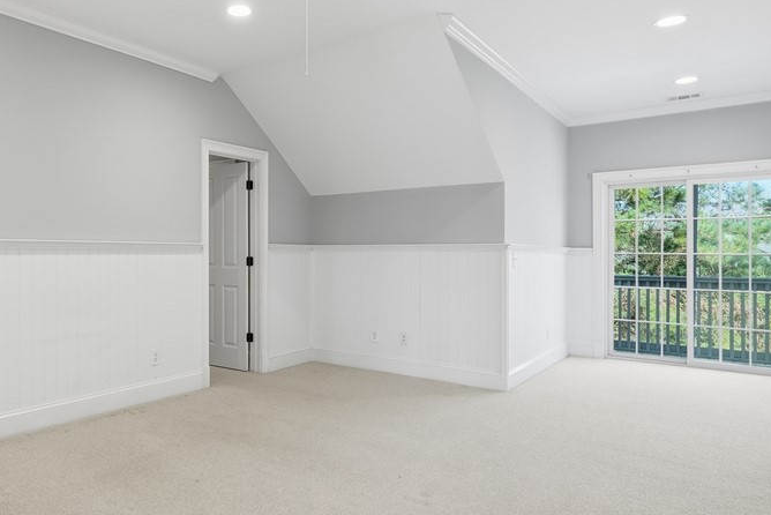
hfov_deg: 66.3
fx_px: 557
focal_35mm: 26
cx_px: 220
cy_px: 249
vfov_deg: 49.6
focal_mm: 16
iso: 320
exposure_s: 1/200
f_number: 9
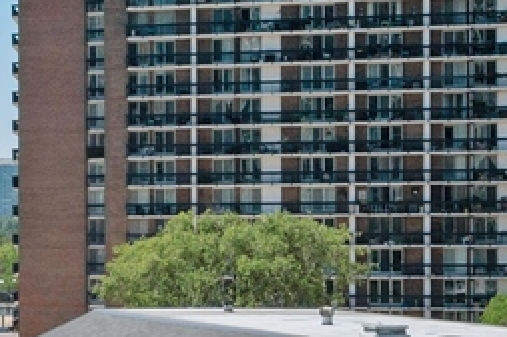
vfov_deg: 10.0
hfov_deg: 12.8
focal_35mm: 137
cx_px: -560
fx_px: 1931
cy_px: 247
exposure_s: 1/1250
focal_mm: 21.5
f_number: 10
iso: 320
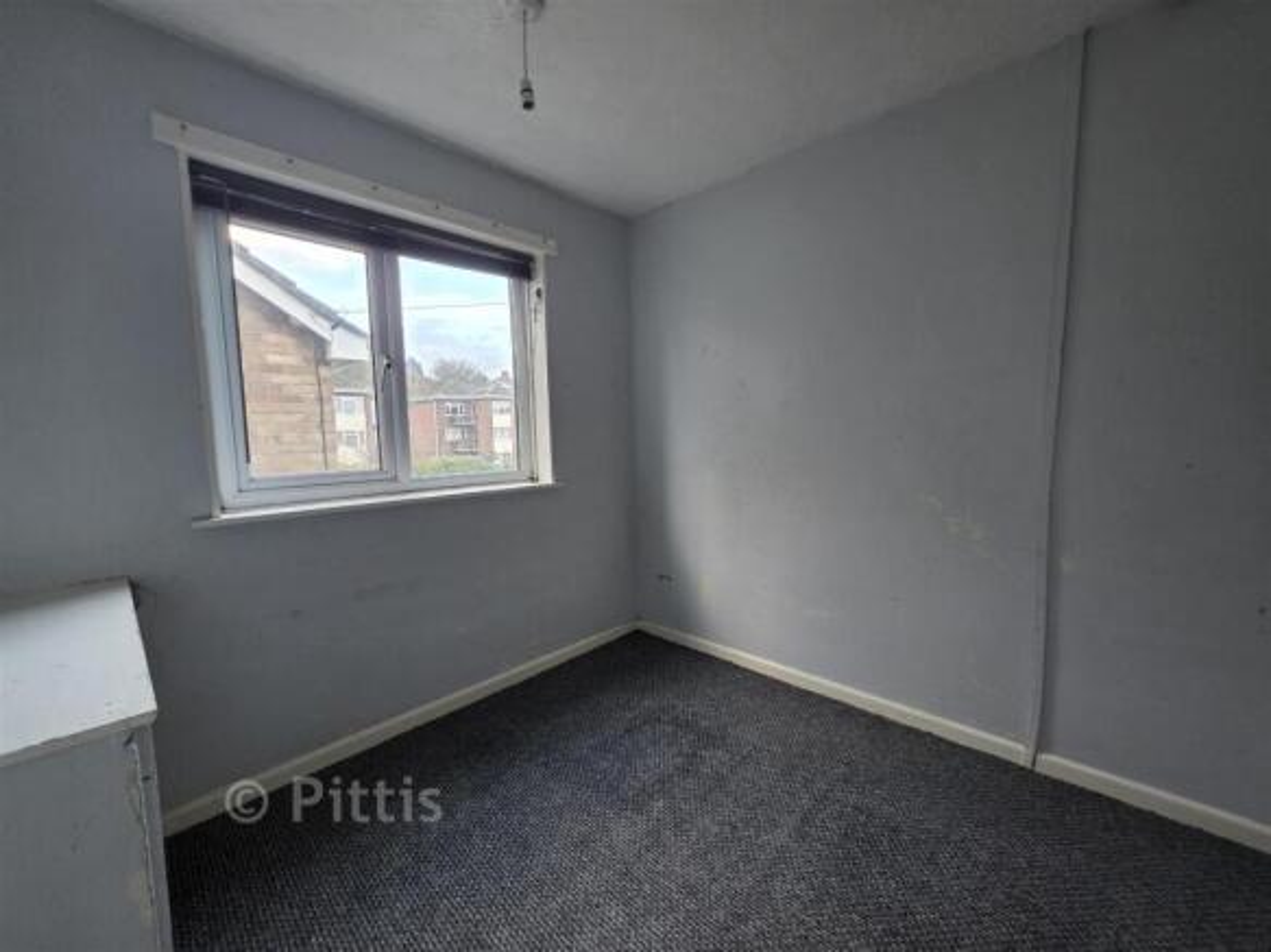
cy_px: 476
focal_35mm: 13
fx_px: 477
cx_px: 636
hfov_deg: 106.2
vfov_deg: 89.9
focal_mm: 2.2
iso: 320
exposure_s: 1/50
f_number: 1.9
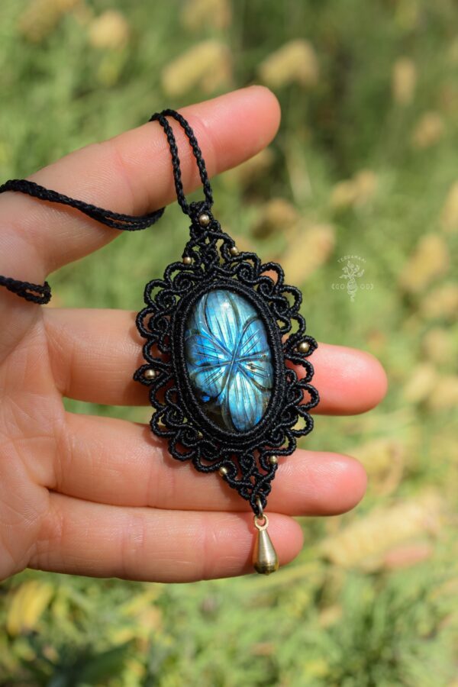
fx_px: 1145
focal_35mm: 60
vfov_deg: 33.4
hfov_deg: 22.6
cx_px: 229
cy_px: 344
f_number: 8
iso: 200
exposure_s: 1/250
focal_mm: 40
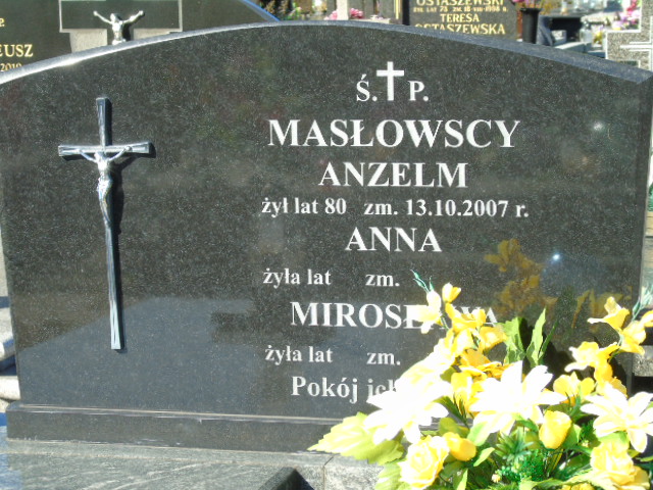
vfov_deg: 13.7
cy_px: 245
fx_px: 2037
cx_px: 326
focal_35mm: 108
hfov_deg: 18.2
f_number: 4.4
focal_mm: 19
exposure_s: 1/200
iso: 80
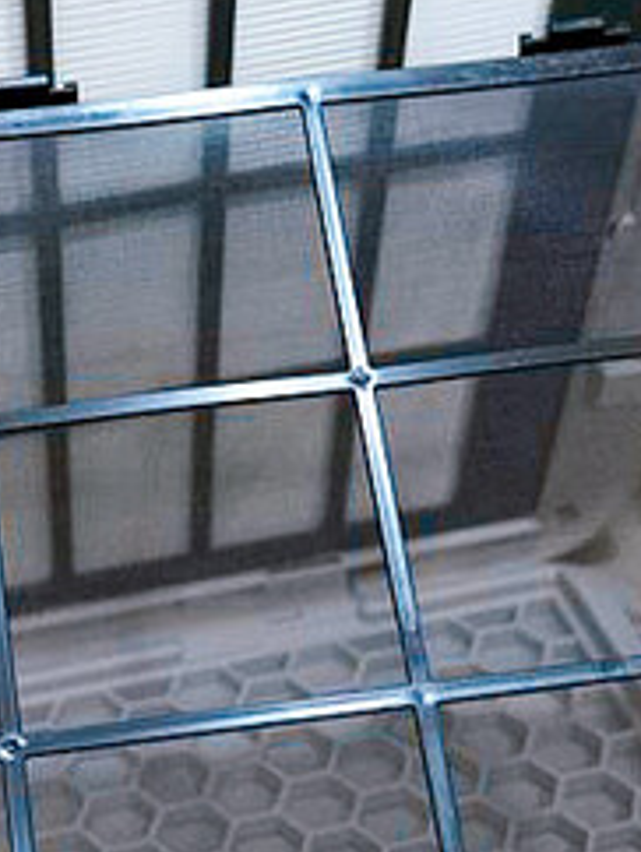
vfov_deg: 24.1
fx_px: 1996
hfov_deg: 18.1
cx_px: 116
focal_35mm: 81
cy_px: 391
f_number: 4
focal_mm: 24
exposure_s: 1/30
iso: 800
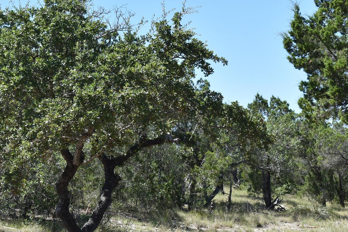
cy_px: 140
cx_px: 73
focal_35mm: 86
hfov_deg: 23.3
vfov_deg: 15.9
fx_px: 831
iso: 140
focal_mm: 36
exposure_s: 1/250
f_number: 8
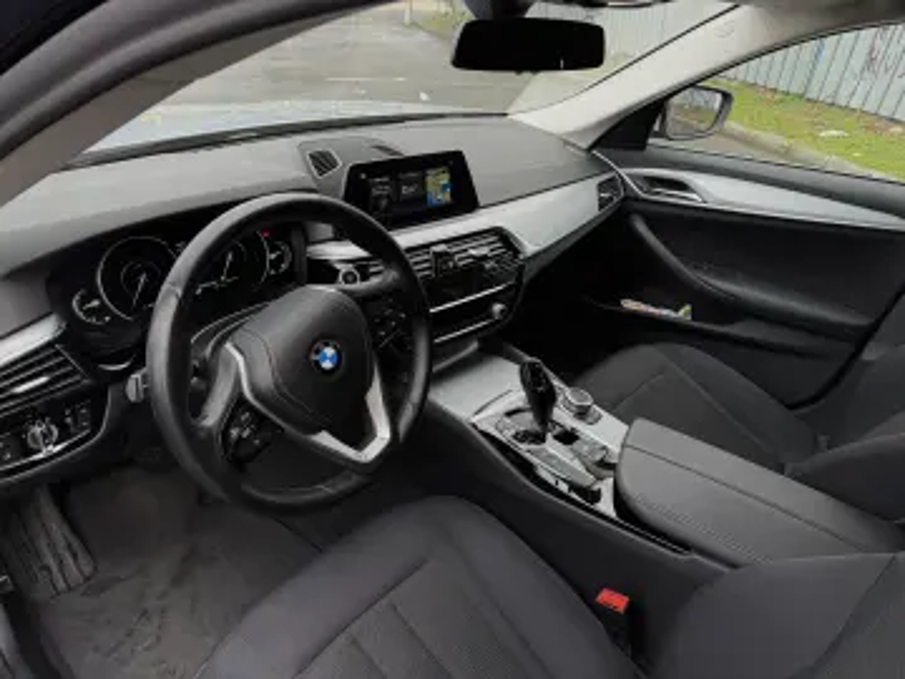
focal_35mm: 24
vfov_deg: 56.8
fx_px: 627
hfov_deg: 71.6
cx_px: 452
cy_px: 340
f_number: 1.78
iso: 100
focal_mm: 6.76
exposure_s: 1/236
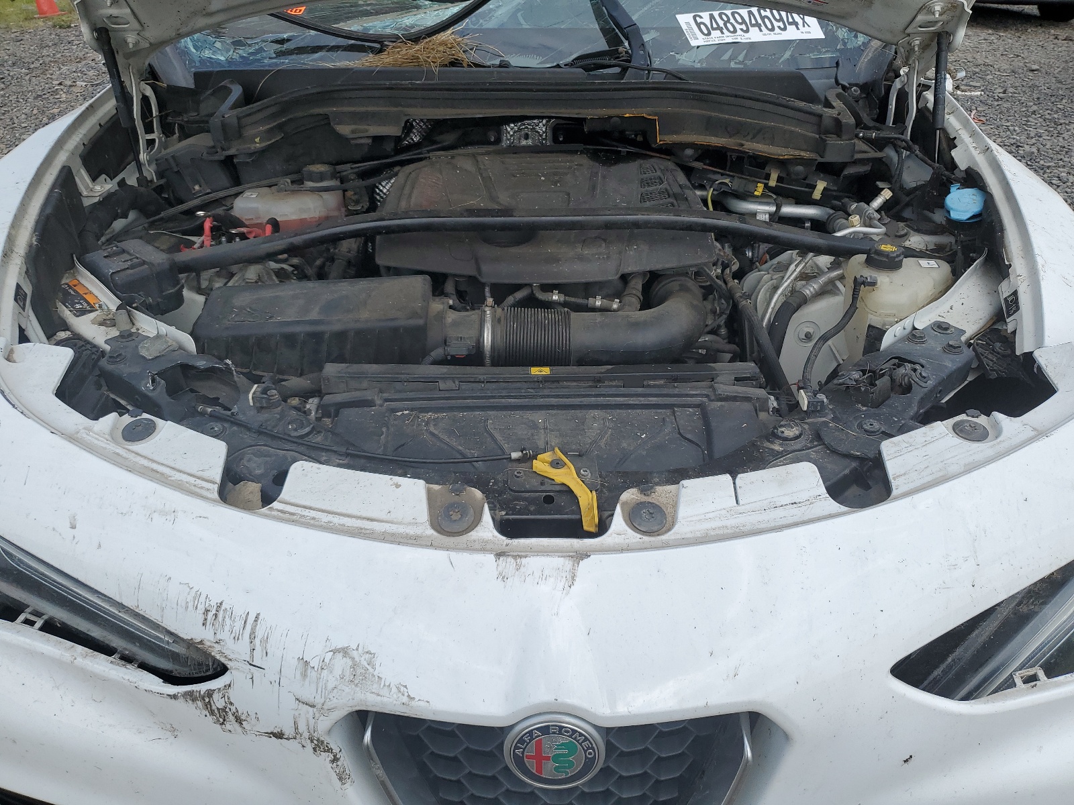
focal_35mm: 26
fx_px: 807
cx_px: 537
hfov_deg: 67.3
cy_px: 402
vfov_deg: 53.1
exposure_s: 1/3333
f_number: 1.5
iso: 50
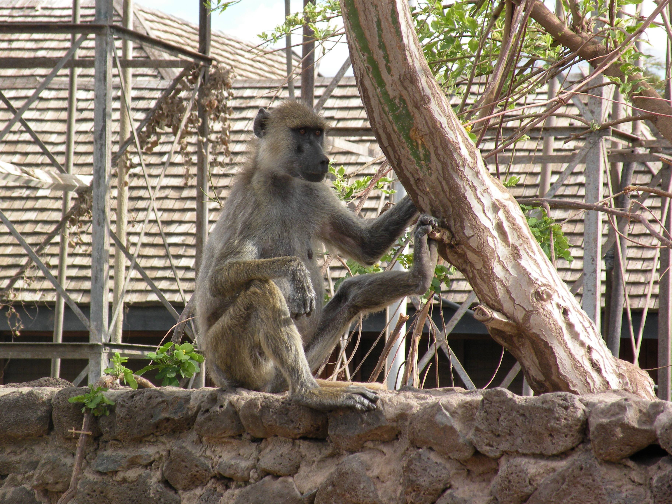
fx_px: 3300
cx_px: 336
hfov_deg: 11.6
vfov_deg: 8.7
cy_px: 252
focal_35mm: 170
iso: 64
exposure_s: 1/187
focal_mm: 30.1
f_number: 5
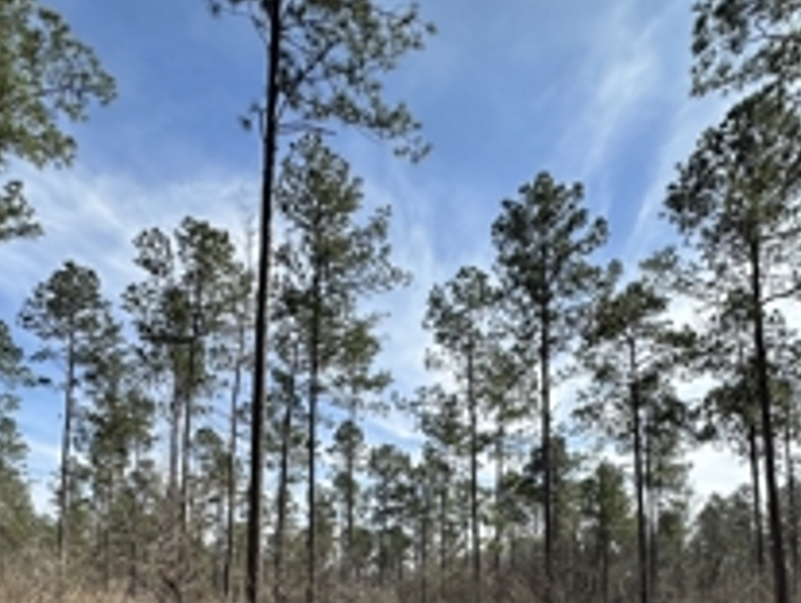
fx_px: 626
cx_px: 414
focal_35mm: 27
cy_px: 545
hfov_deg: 65.2
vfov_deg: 46.4
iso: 50
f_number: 2.2
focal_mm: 2.22
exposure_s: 1/1490
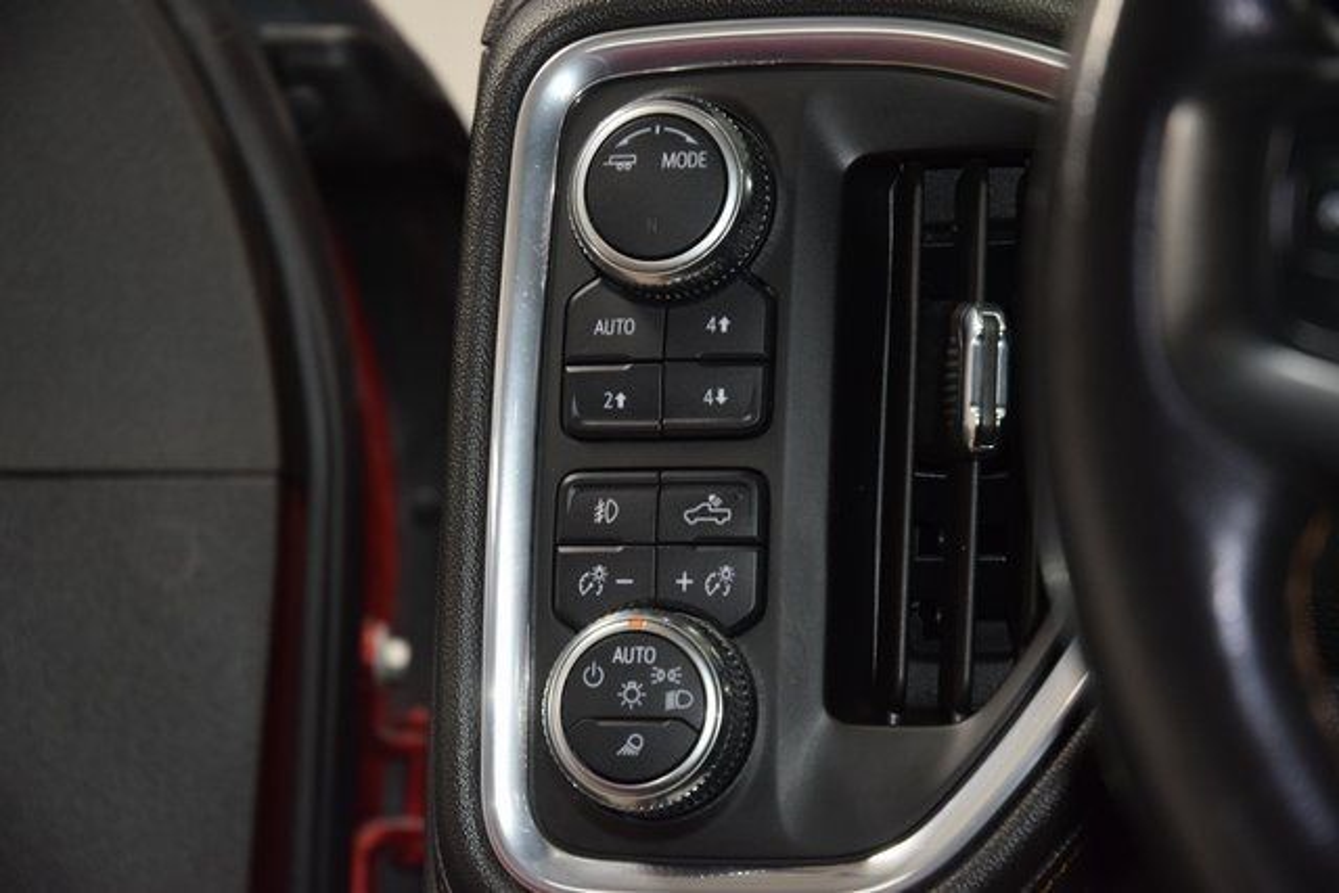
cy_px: 446
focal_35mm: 105
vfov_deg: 13.0
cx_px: 670
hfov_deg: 19.5
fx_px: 3906
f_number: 4.5
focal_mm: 70
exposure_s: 1/60
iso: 1400
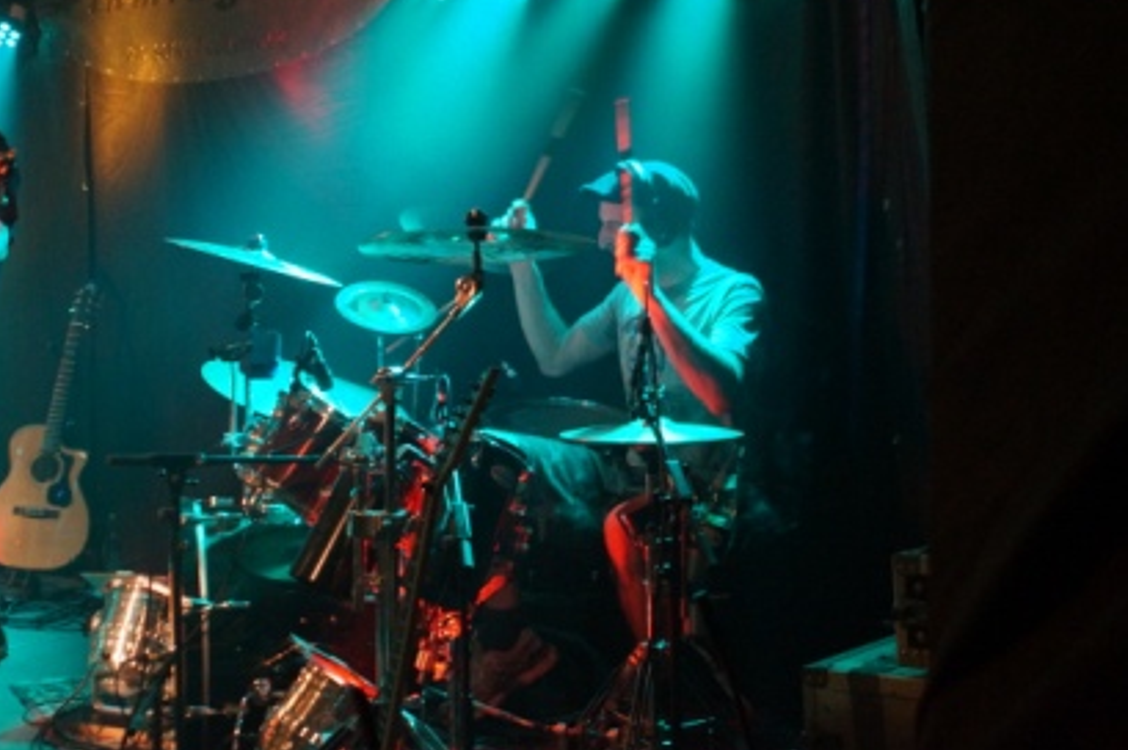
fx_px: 1802
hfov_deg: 34.7
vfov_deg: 23.5
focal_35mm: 58
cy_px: 369
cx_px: 521
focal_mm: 35
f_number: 4
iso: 3200
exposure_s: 1/125
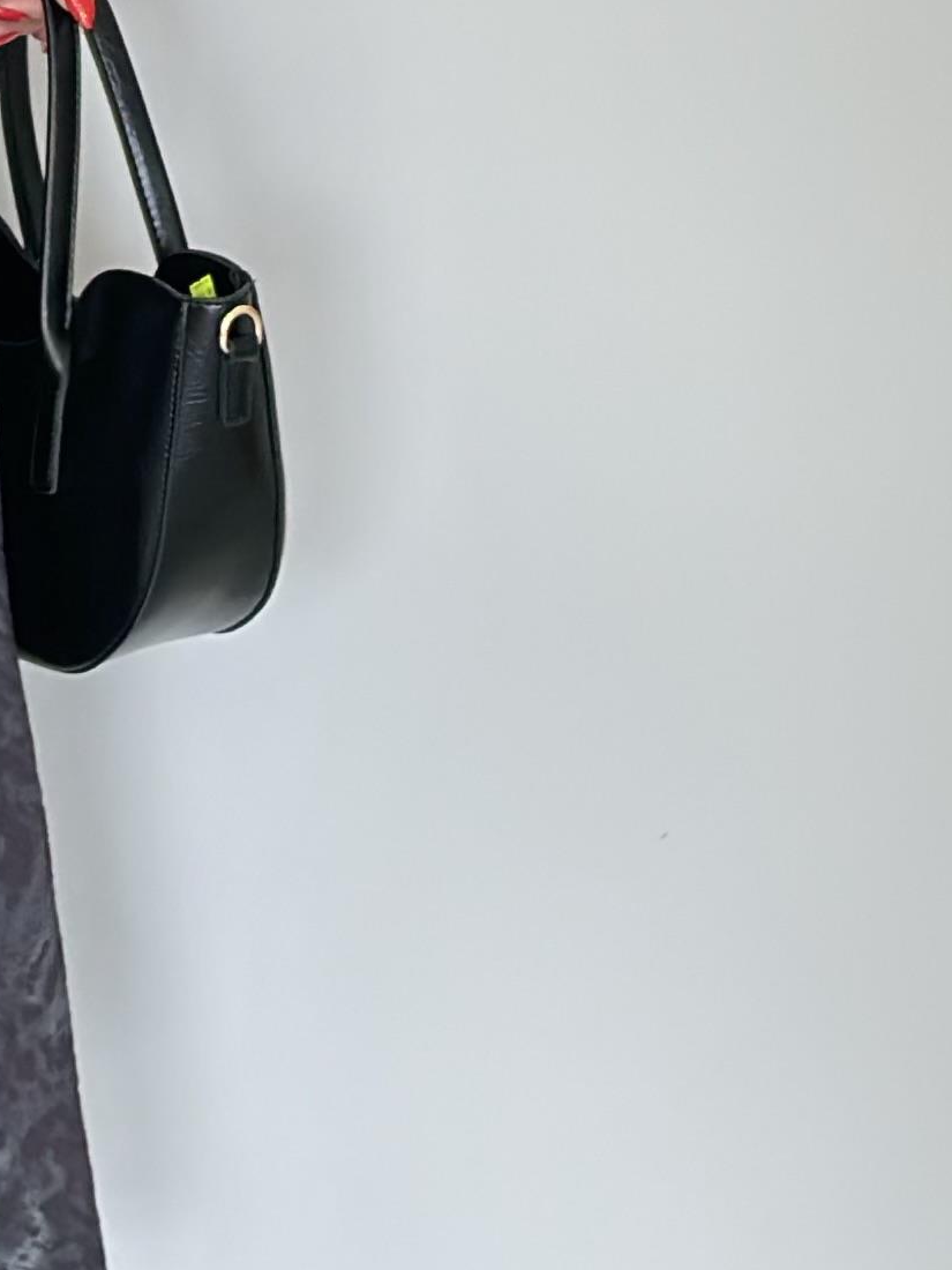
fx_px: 6454
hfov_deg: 8.3
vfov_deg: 11.0
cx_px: -430
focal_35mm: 176
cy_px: -206
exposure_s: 1/100
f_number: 1.78
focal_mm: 6.86
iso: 64
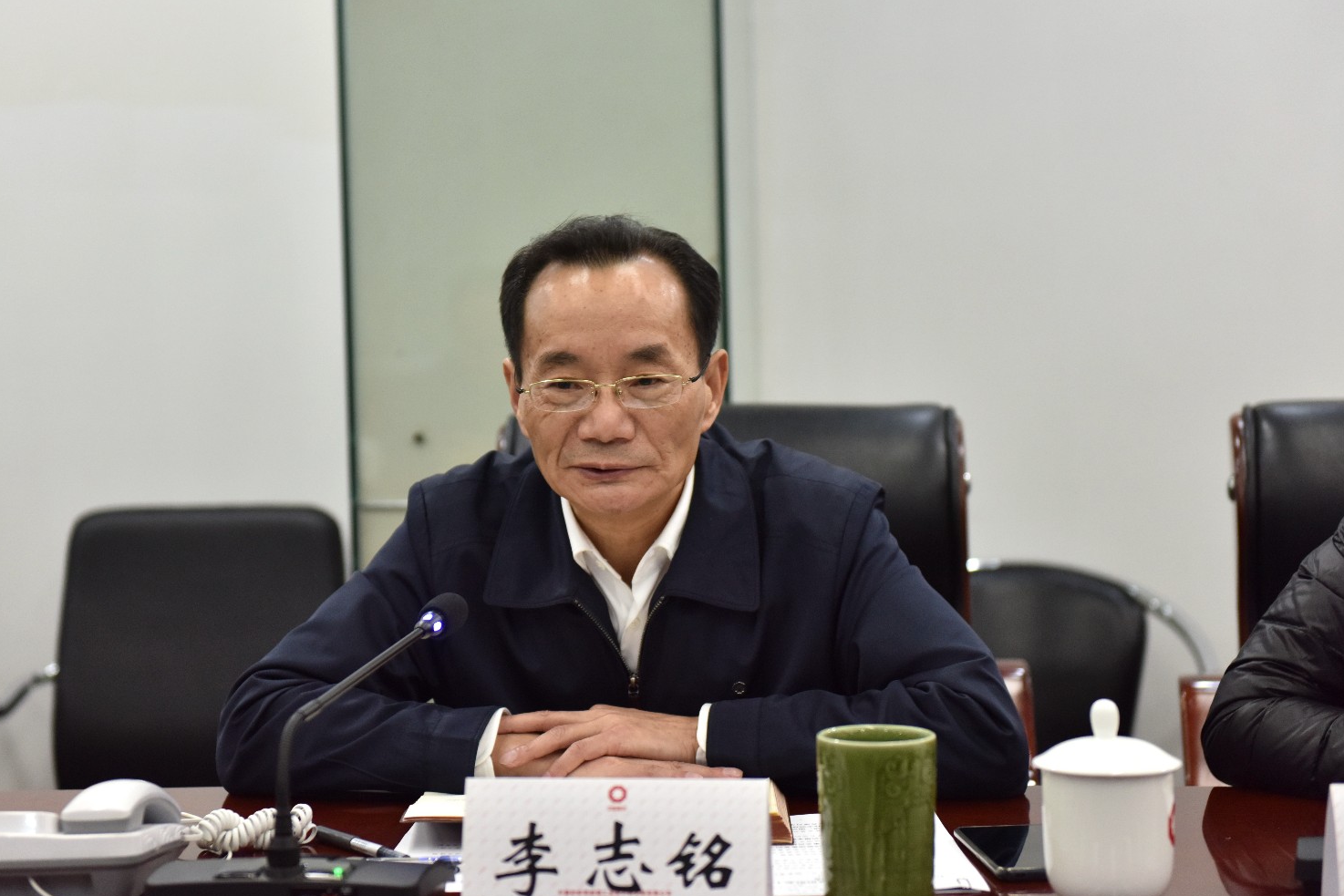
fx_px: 2837
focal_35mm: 76
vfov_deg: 17.9
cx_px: 623
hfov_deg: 26.6
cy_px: 425
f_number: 2.8
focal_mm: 70
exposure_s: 1/80
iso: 1250
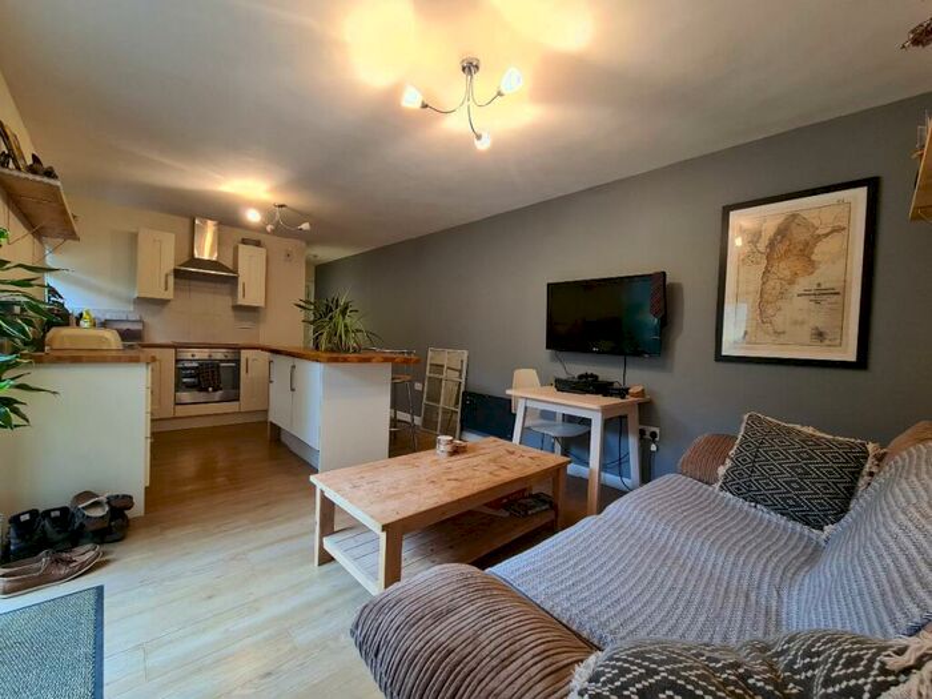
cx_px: 466
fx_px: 350
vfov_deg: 89.9
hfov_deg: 106.2
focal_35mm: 13
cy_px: 350
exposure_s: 1/33
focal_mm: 2.22
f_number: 2.2
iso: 320
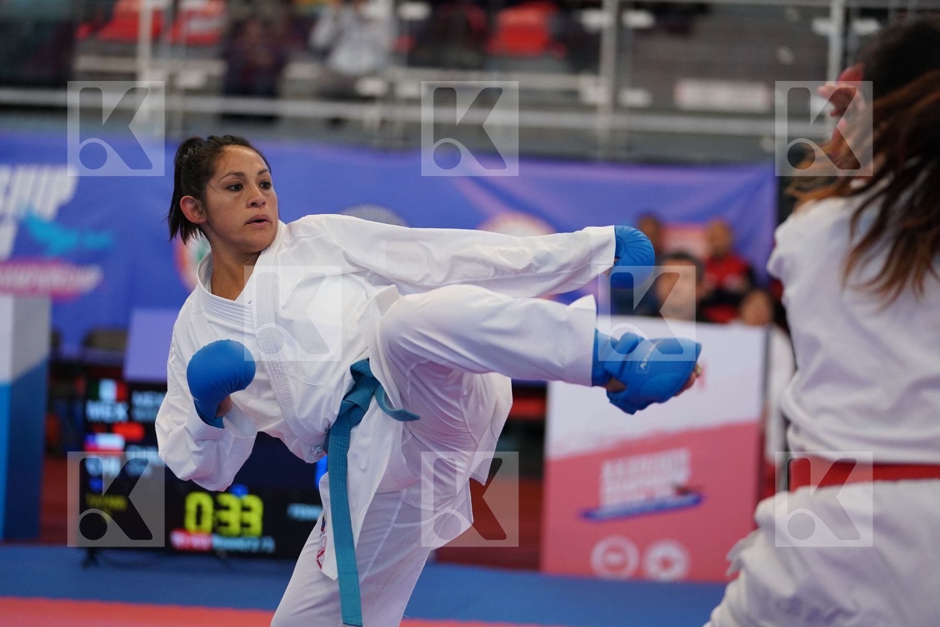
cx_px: 470
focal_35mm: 125
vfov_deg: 11.0
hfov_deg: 16.4
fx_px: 3264
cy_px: 314
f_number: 2.8
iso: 2000
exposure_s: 1/1000
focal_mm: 125
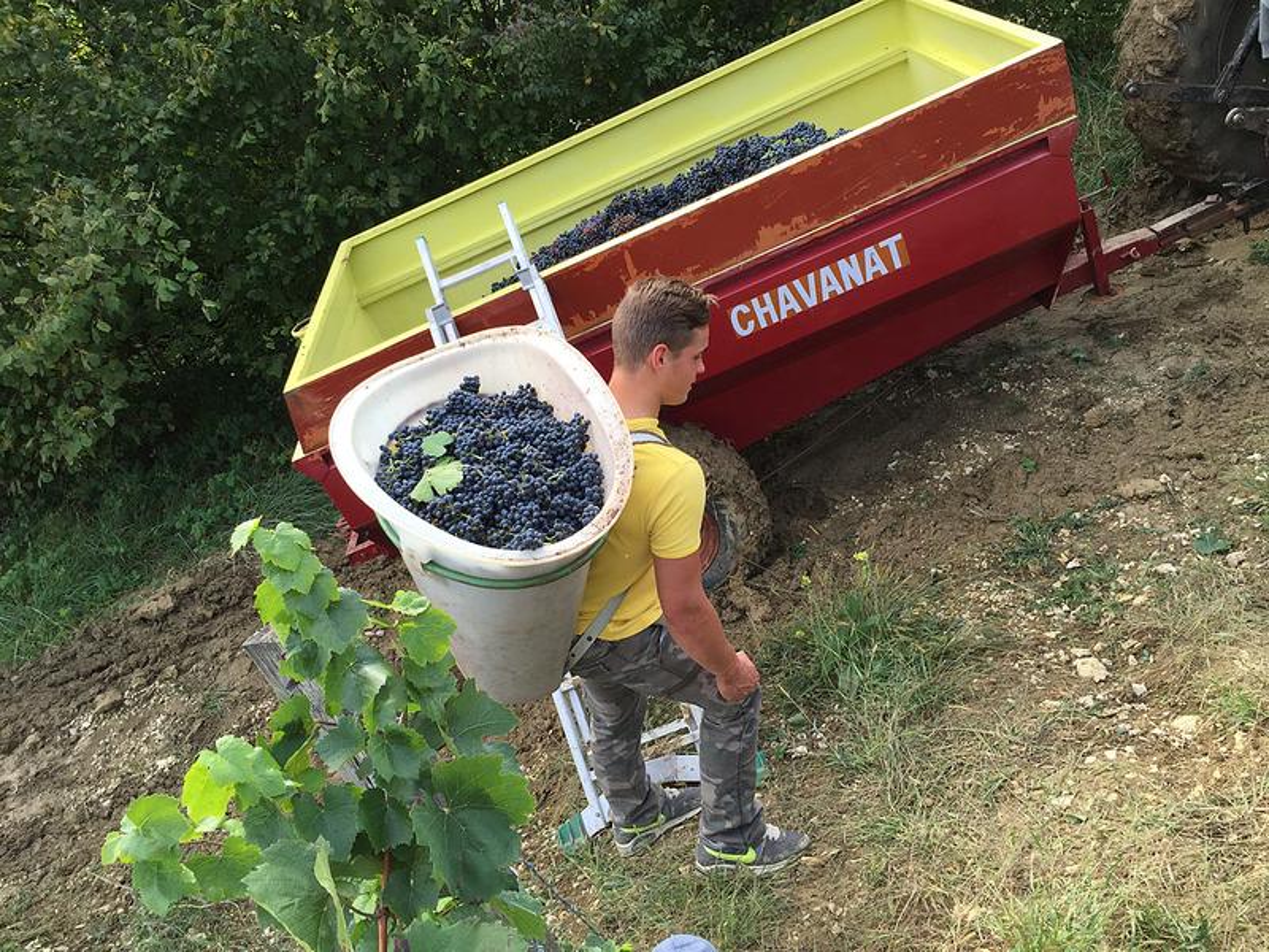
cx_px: 634
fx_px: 1063
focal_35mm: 29
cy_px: 476
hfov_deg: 61.7
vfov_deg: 48.2
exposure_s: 1/370
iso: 32
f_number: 2.2
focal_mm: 4.15
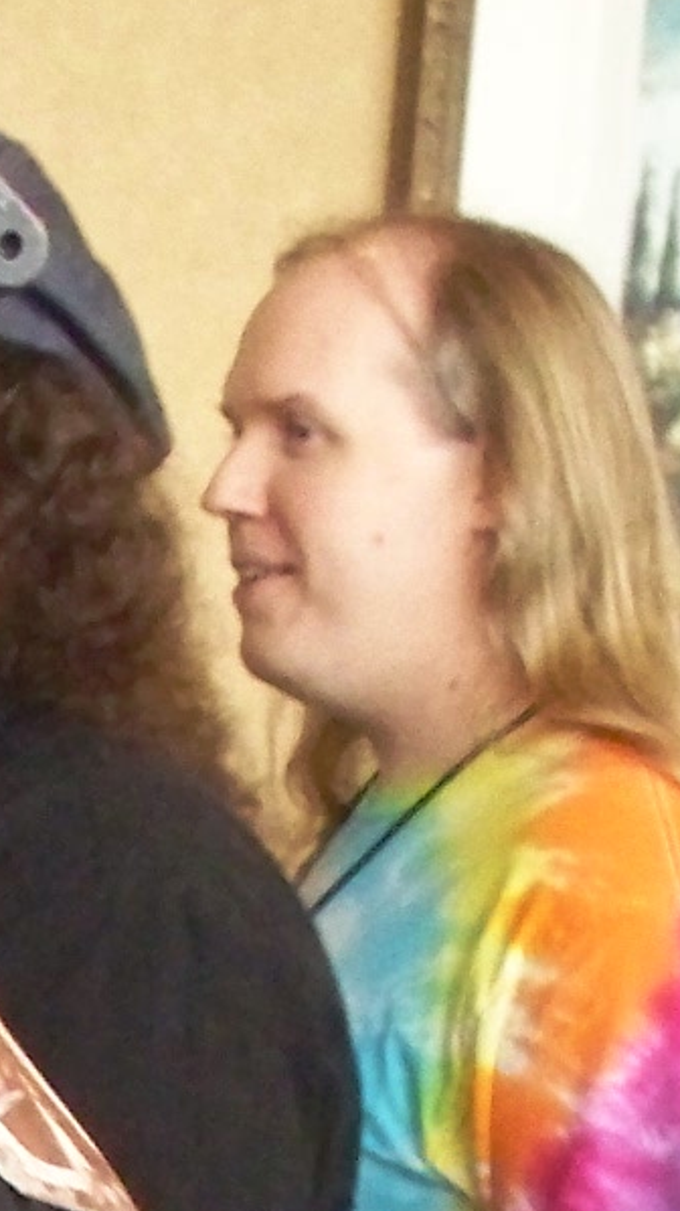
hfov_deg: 6.3
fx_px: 5967
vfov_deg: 11.0
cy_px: 1970
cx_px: -725
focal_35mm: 186
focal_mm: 7.54
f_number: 2.8
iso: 640
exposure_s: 1/60
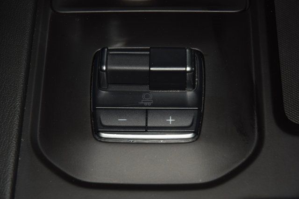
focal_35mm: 105
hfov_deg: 19.5
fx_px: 872
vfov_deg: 13.0
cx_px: 150
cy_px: 100
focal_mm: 70
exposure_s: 1/125
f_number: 8
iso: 100
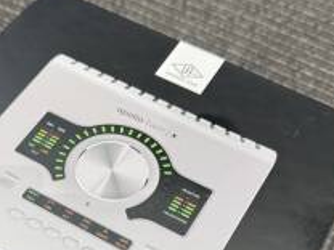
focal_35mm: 60
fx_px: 579
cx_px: 82
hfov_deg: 31.6
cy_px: 271
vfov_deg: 23.1
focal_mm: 6.76
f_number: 1.78
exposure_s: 1/120
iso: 80
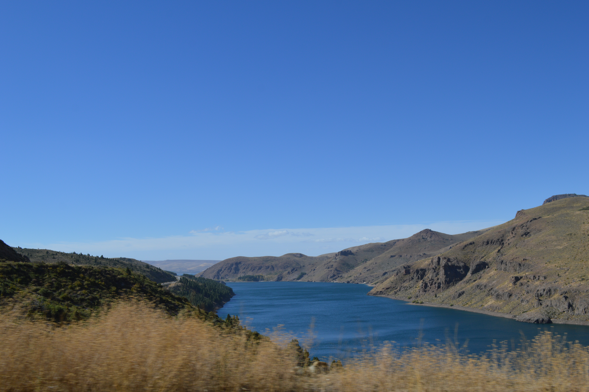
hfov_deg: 57.3
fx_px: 539
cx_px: 294
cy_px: 196
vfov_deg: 39.9
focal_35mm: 33
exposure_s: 1/320
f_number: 9
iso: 100
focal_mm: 22
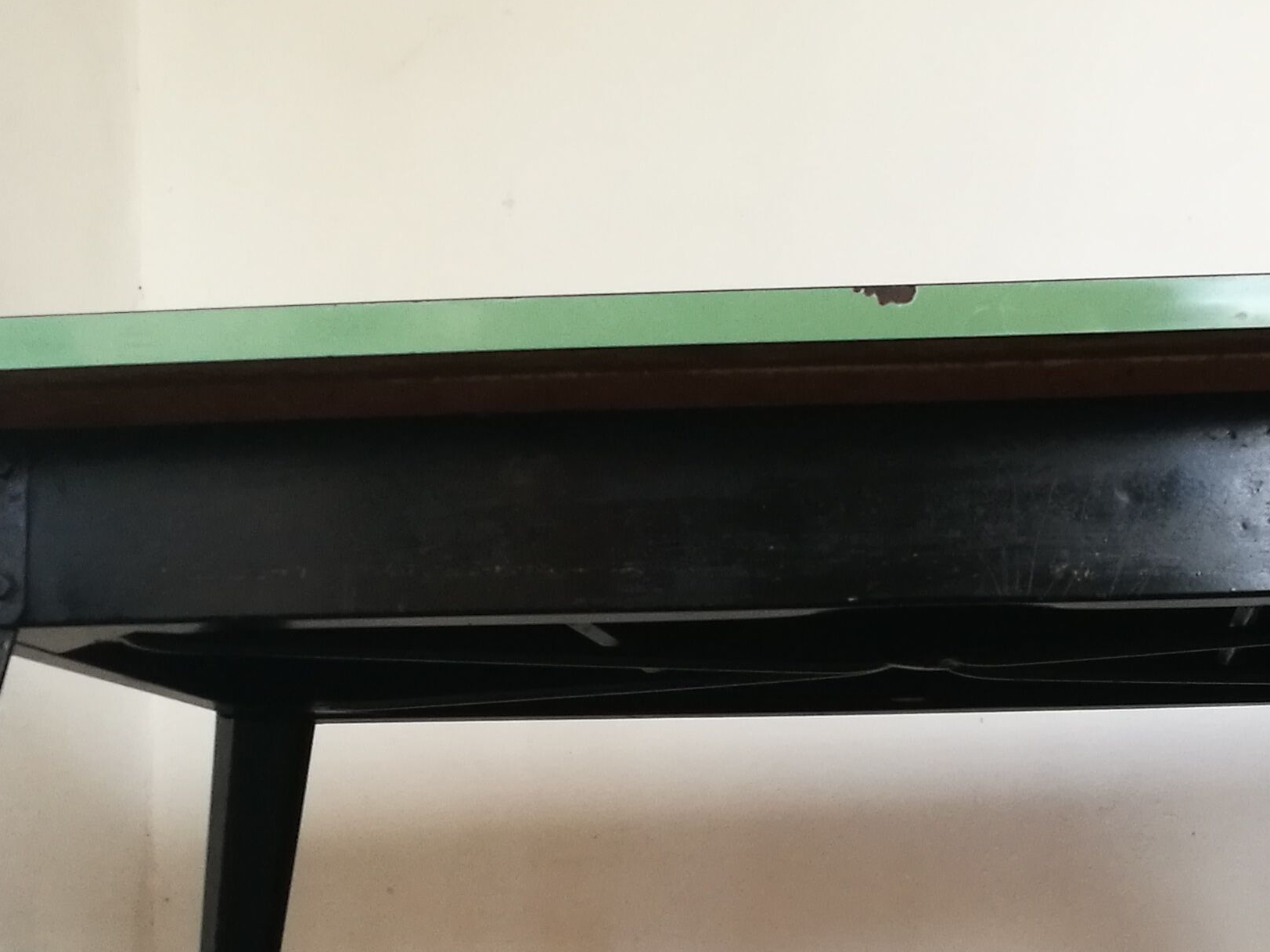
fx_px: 2421
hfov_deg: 28.9
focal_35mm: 66
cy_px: 971
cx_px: 965
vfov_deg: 21.4
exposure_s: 1/60
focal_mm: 4.5
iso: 125
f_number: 2.2
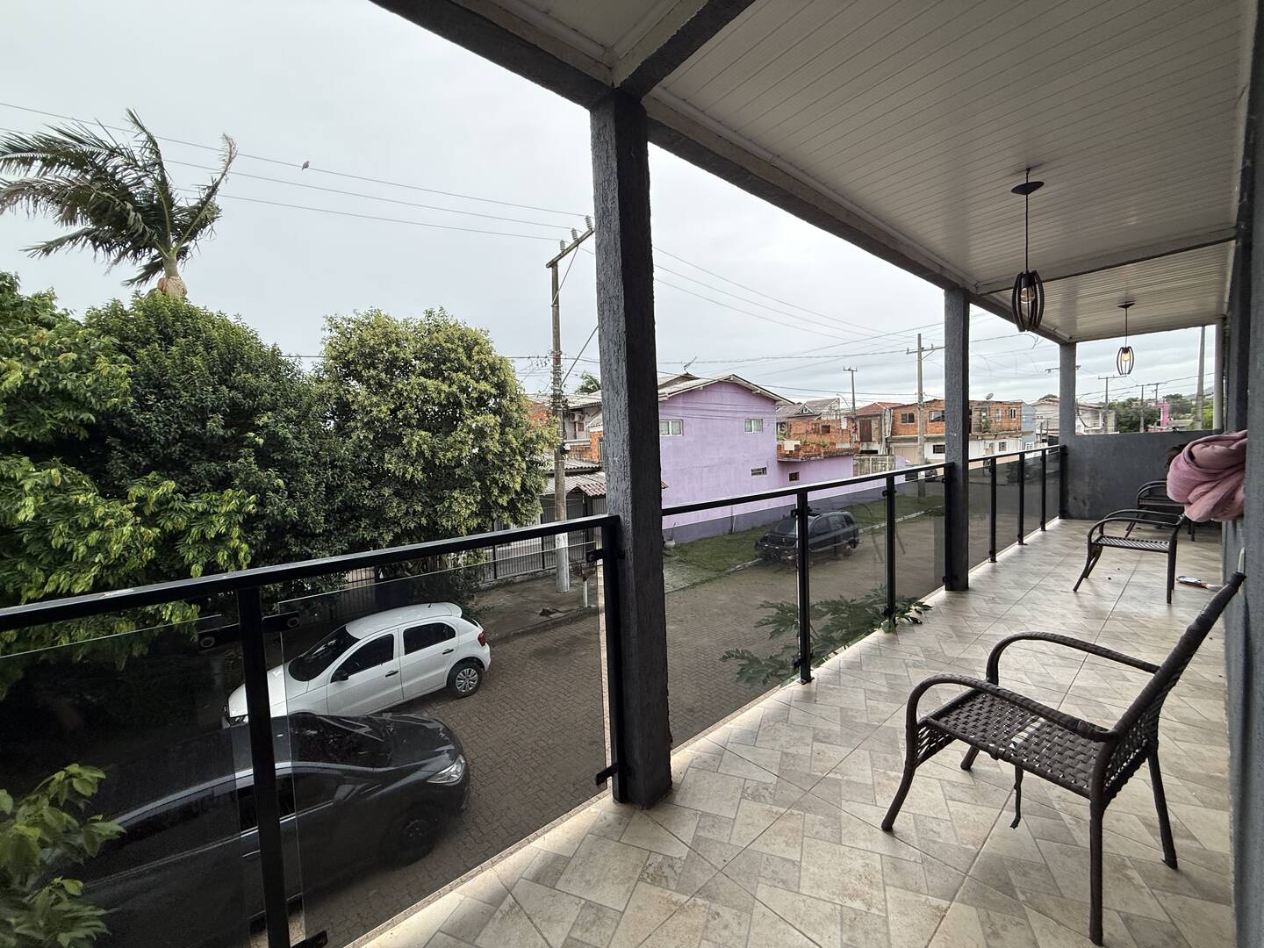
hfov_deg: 102.1
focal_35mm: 14
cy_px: 474
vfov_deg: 85.7
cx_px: 632
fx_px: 511
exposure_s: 1/353
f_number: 2.2
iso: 64
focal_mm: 2.22
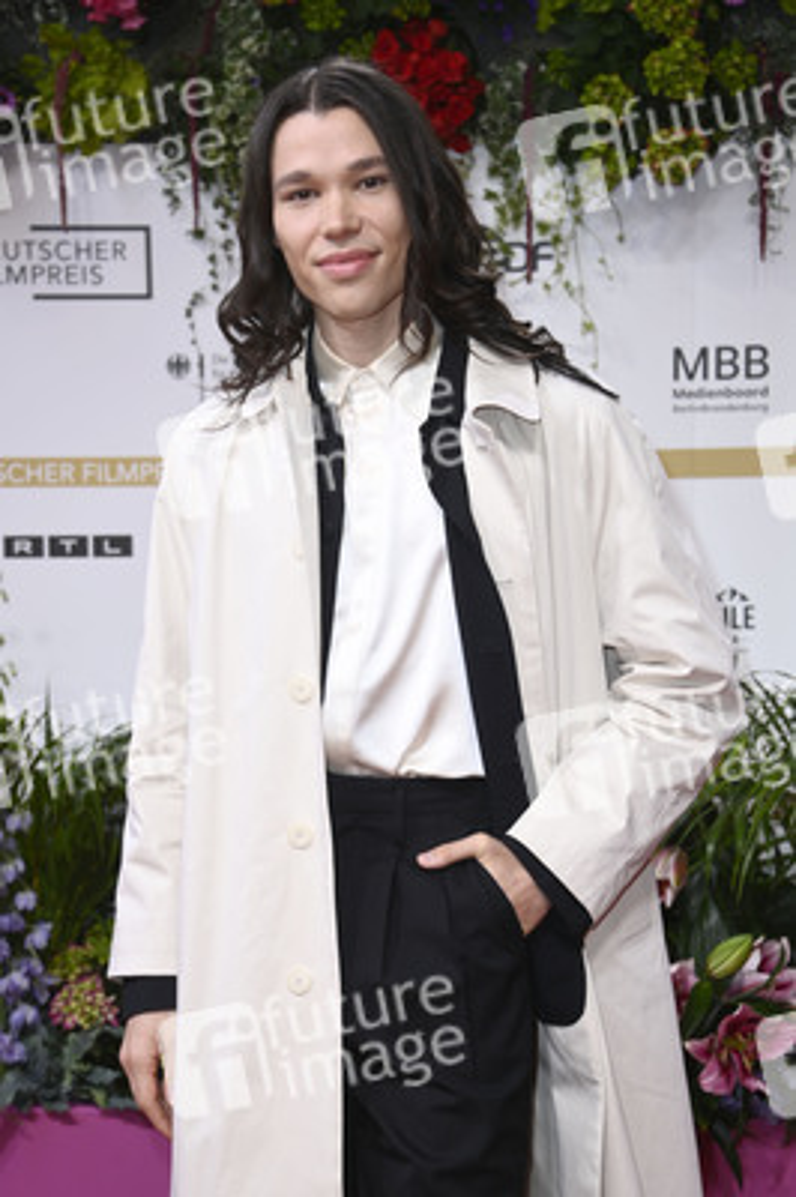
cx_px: 398
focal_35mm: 82
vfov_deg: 24.8
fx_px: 2724
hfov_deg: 16.6
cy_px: 598
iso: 500
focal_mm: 82
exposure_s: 1/250
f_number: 5.6
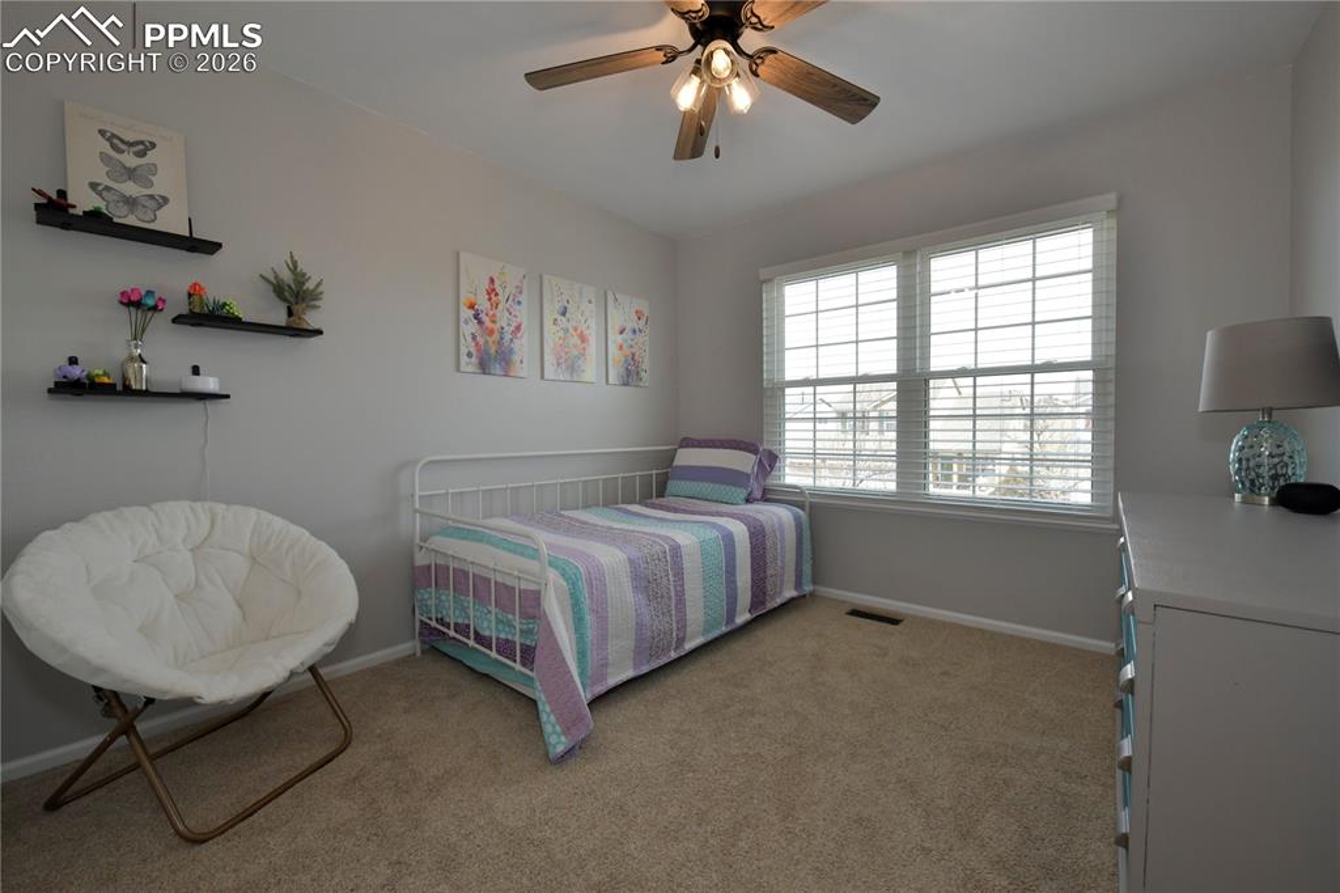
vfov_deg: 81.2
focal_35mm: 14
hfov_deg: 104.3
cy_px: 446
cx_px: 670
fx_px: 521
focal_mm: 14
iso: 1250
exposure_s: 1/160
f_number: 10
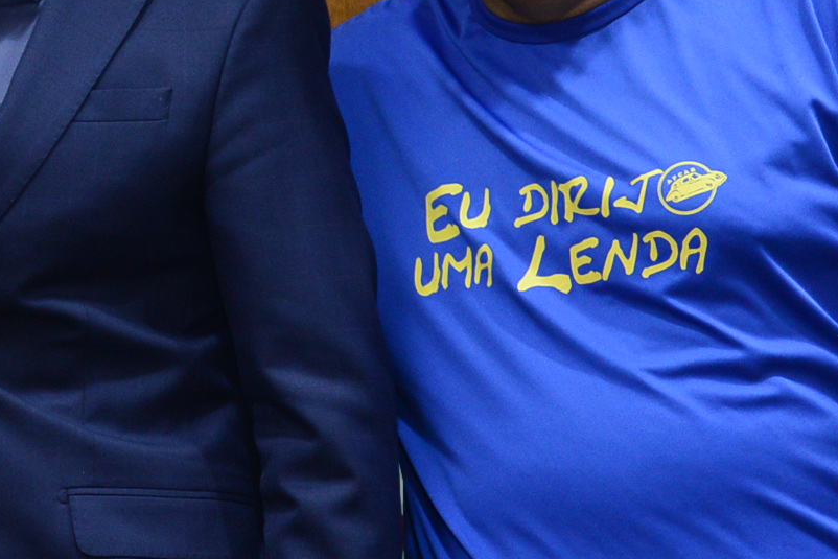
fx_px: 3841
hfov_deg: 12.1
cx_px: -258
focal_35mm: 165
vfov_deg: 8.3
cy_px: 170
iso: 2000
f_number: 3.2
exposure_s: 1/125
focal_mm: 44
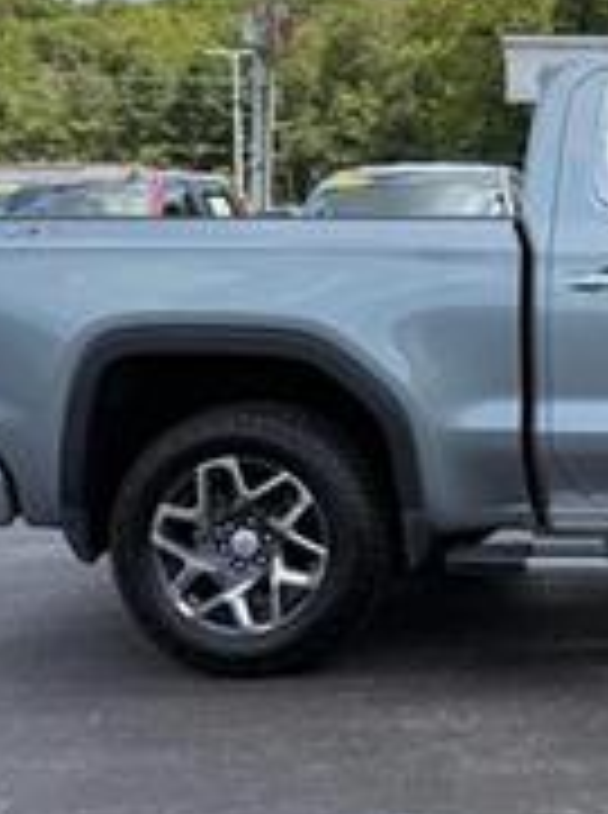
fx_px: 1575
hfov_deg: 19.8
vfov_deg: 28.9
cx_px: 824
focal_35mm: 67
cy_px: 292
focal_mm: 6.76
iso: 80
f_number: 1.78
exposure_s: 1/2232
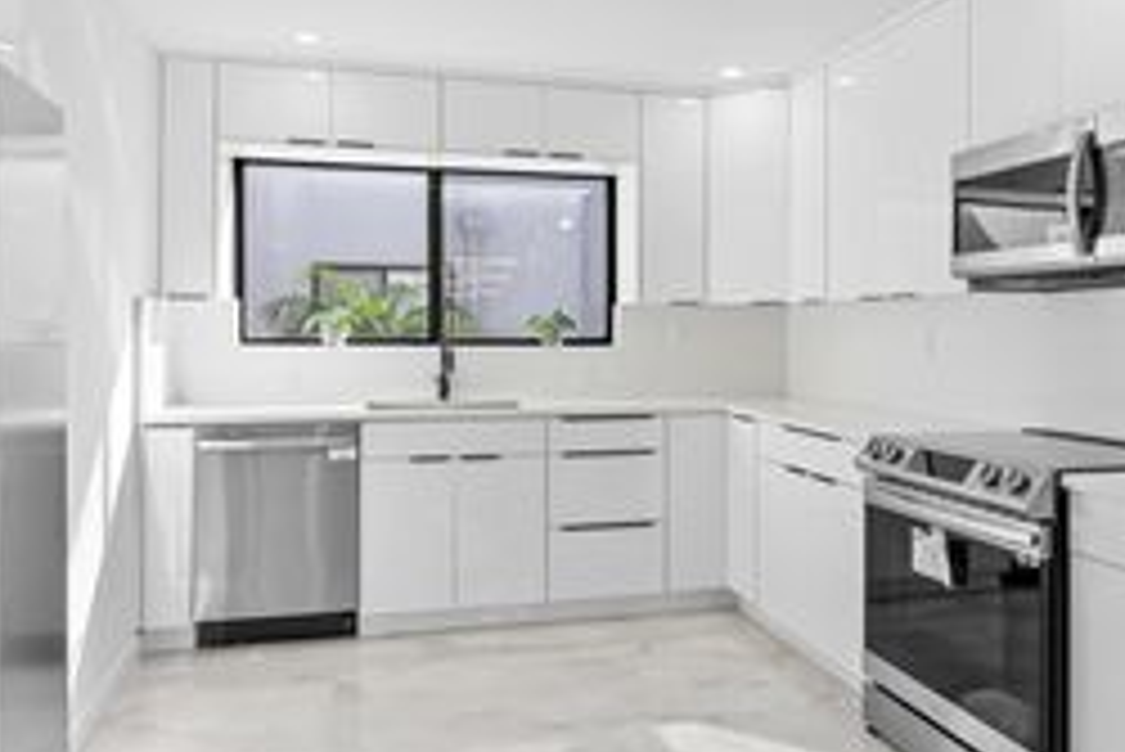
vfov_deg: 46.3
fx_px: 875
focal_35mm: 28
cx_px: 598
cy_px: 308
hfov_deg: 65.4
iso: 64
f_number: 8
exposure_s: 1/5
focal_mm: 14
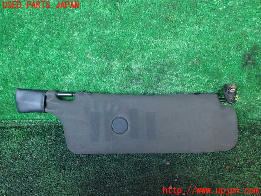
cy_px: 98
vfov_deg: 46.8
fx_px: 226
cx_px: 130
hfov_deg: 60.0
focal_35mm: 30
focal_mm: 5.4
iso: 800
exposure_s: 1/30
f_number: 2.3
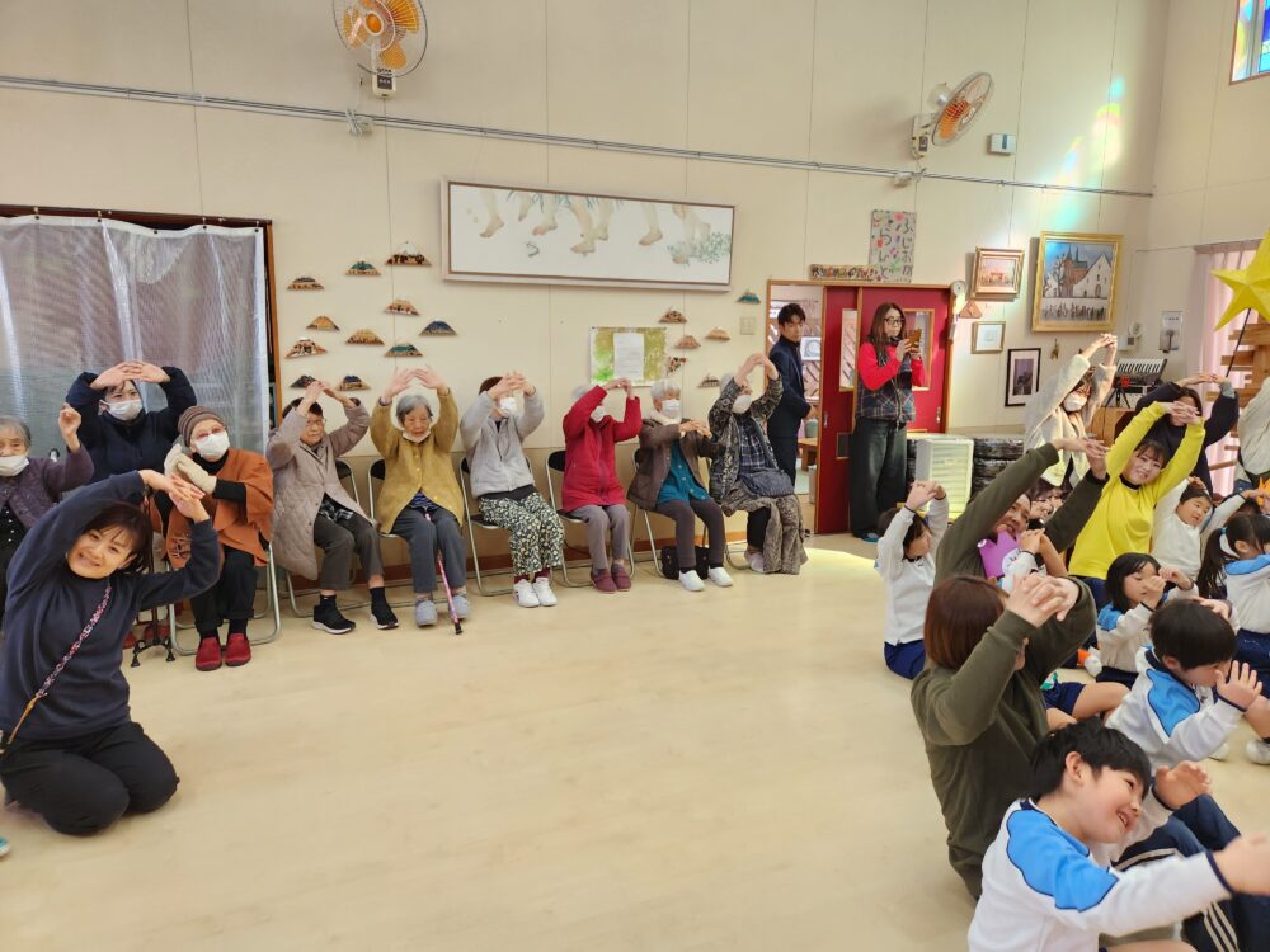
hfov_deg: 73.9
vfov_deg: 58.9
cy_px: 476
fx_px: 844
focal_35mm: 23
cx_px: 635
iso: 200
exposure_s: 1/180
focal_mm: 5.4
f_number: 1.8
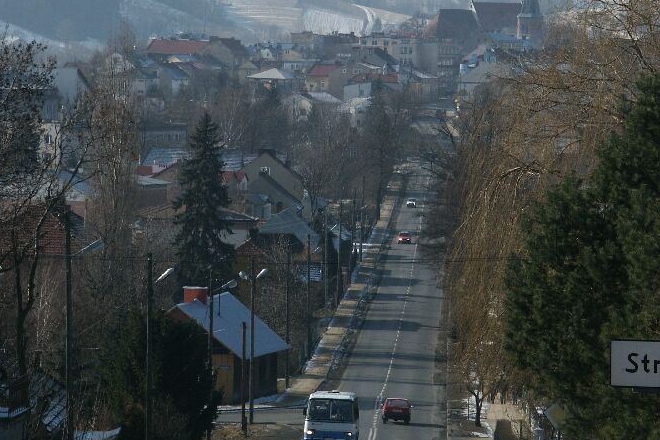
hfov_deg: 8.2
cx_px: 372
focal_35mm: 252
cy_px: 154
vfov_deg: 5.5
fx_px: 4620
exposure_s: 1/750
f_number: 5.6
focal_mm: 50.69
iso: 100
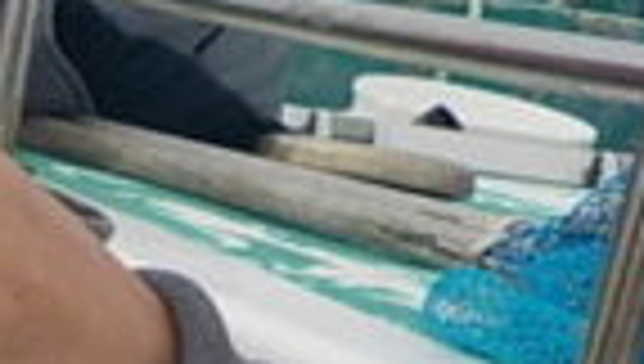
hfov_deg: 12.7
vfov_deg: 8.2
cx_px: -671
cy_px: 485
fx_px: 2497
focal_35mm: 146
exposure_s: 1/500
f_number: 6.6
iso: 125
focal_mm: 4.1
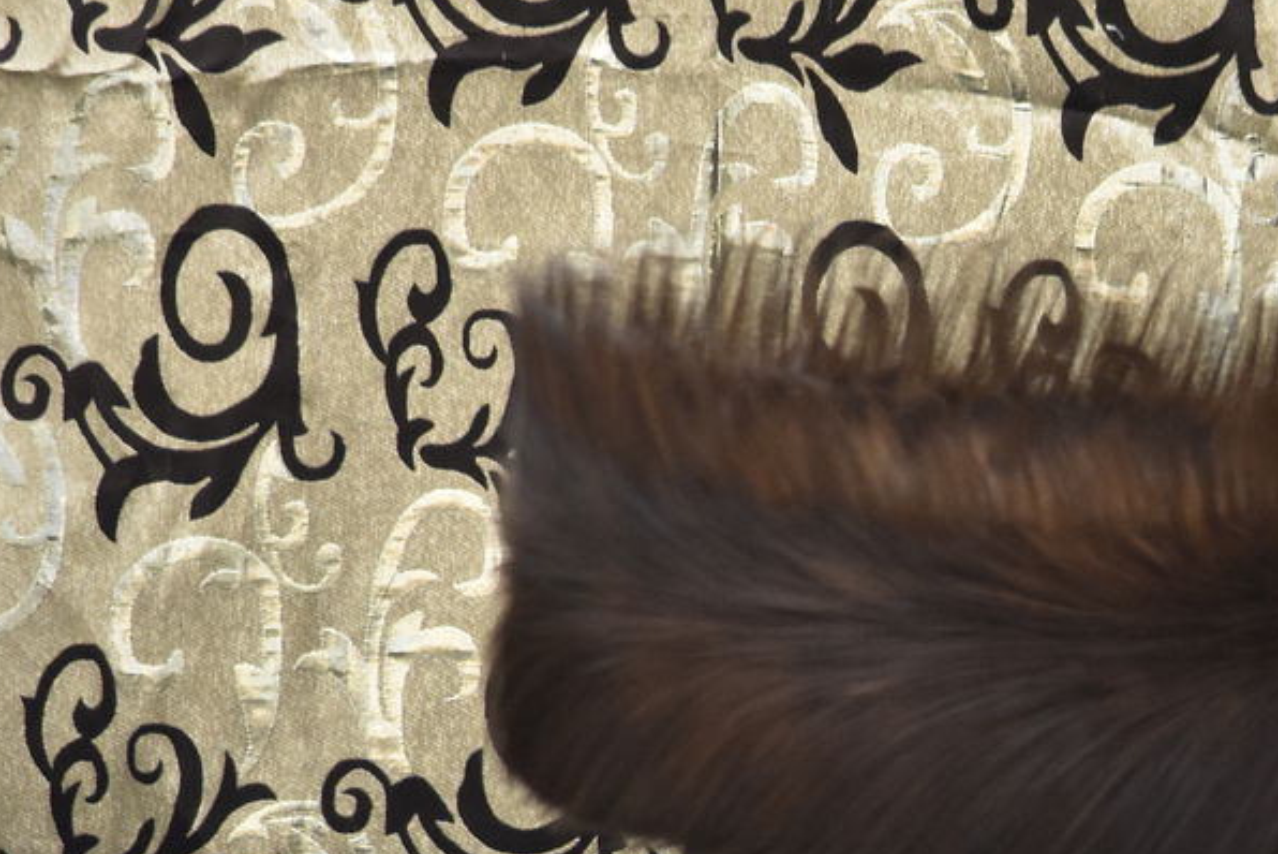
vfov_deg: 2.2
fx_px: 22517
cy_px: 905
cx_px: 1383
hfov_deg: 3.2
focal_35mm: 634
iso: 2000
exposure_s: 1/100
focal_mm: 180
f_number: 5.6
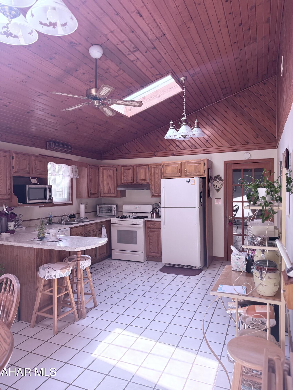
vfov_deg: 71.6
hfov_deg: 56.8
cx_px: 146
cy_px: 195
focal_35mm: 24
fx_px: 271
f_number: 1.78
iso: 100
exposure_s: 1/278
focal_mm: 6.76
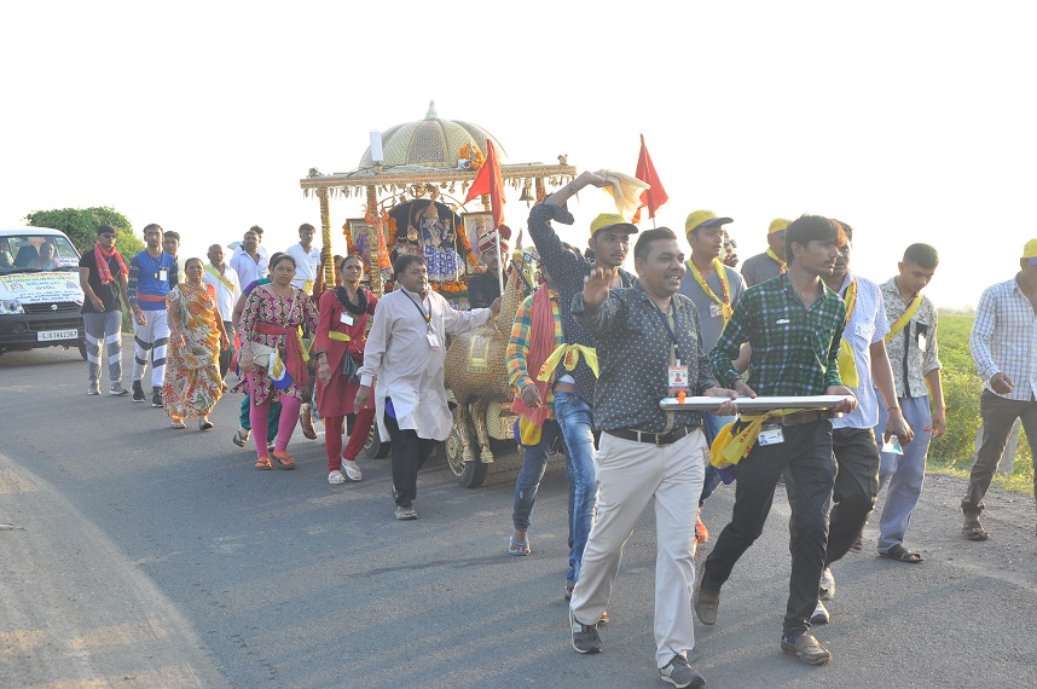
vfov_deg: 21.5
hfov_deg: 31.9
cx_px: 518
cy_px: 344
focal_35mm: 63
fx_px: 1813
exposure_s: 1/125
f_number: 9
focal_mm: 42
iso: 400
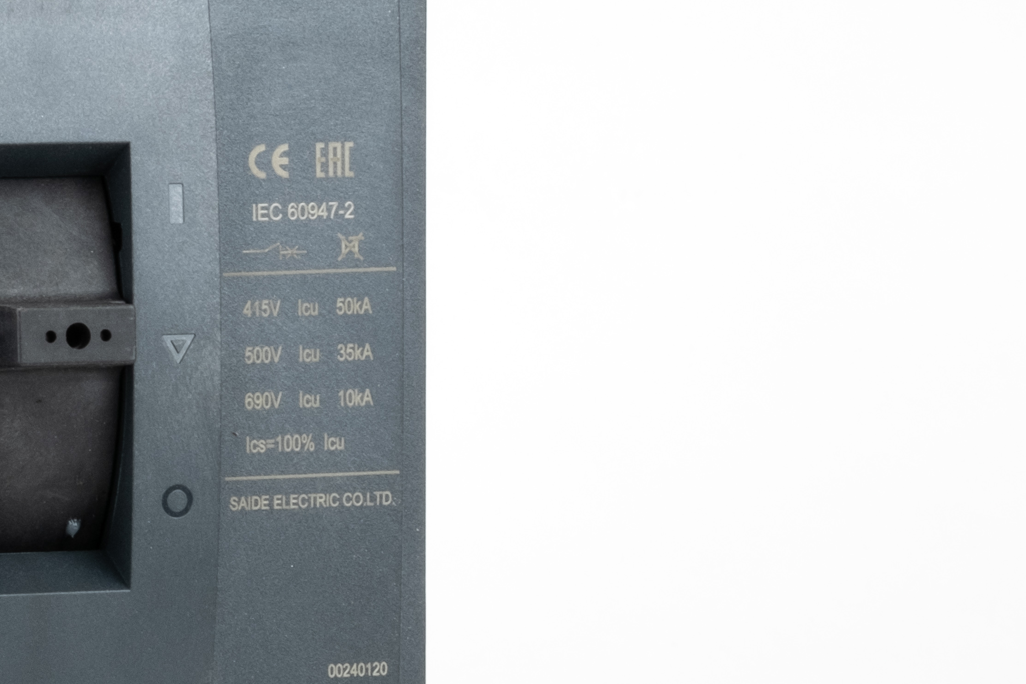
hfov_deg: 8.1
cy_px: 461
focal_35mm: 253
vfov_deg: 5.4
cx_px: -63
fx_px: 7210
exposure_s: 1/8
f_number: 20
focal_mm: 60
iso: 250
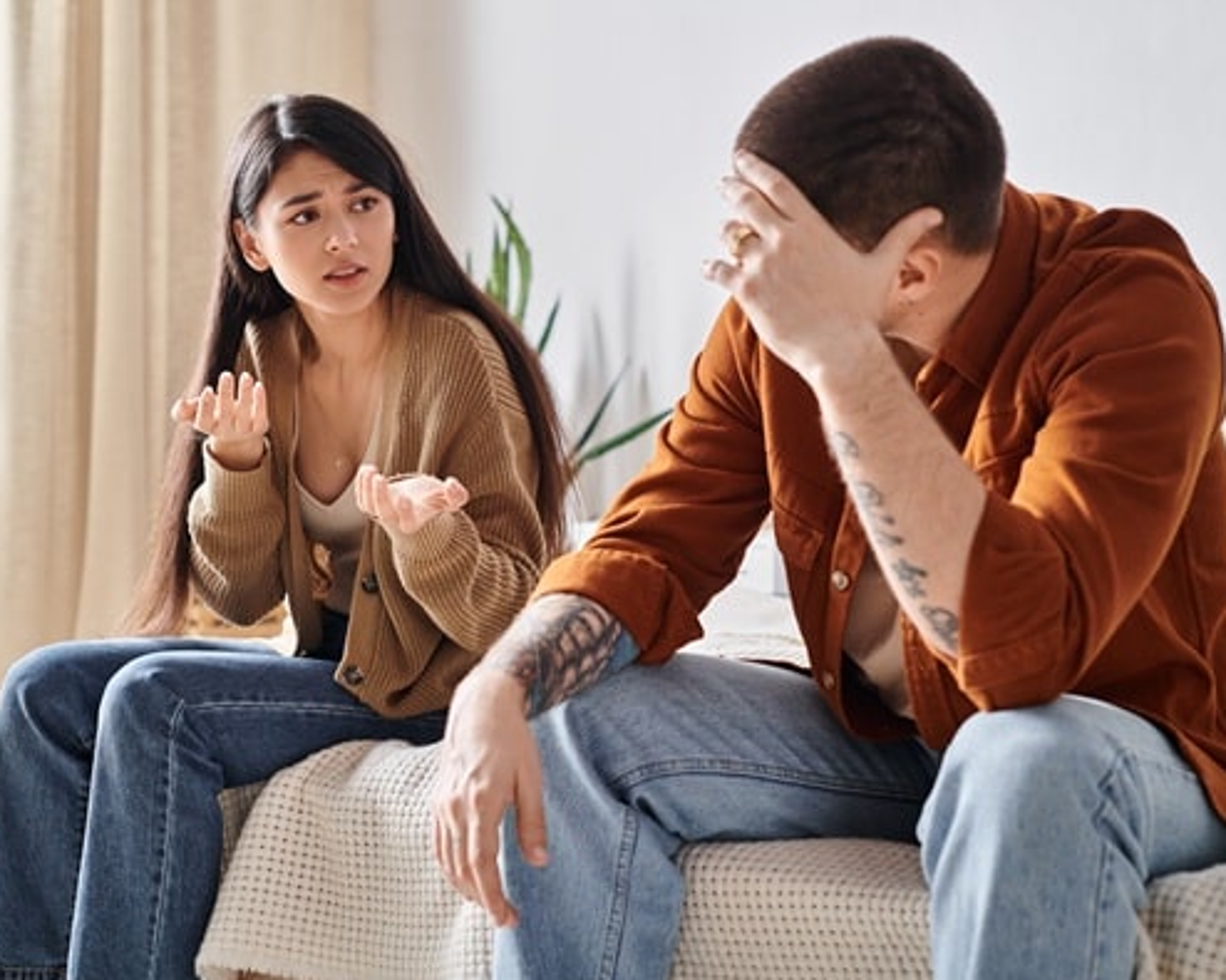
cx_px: 611
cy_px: 491
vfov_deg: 26.7
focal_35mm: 57
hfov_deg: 33.0
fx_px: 2068
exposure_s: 1/200
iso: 160
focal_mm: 50
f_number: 4
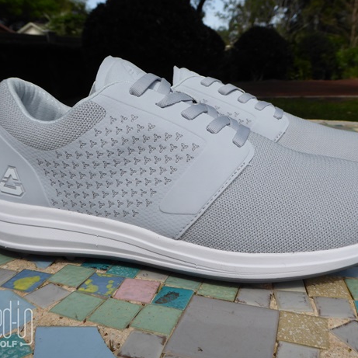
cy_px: 176
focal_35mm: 35
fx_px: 410
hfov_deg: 47.2
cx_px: 188
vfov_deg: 47.2
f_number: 3.5
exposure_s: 1/800
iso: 80
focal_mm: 5
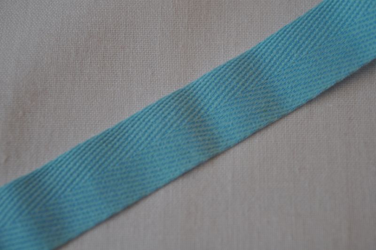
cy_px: 125
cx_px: 188
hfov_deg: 29.3
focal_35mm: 69
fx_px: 720
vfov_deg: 19.7
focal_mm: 46
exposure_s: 1/60
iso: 400
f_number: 5
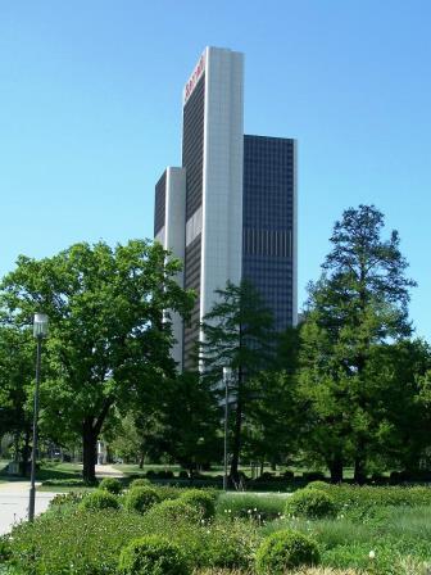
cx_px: 216
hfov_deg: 24.8
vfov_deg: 32.7
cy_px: 288
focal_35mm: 59
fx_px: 979
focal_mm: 9.8
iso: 80
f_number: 3.1
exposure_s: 1/1000
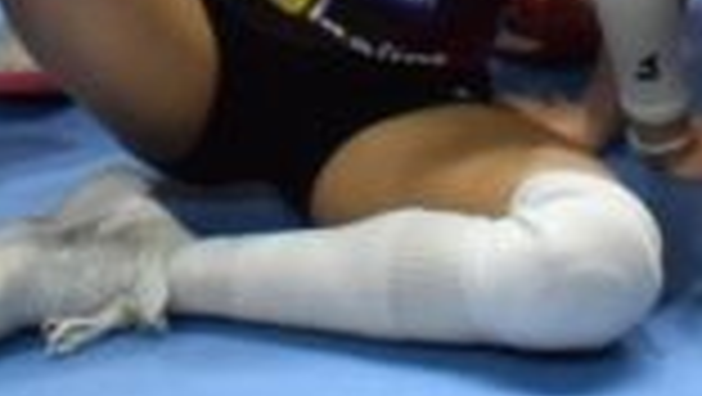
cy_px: -1055
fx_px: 4619
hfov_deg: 8.6
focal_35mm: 248
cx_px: 783
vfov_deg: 4.6
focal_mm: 24
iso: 2500
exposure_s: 1/500
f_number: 3.8
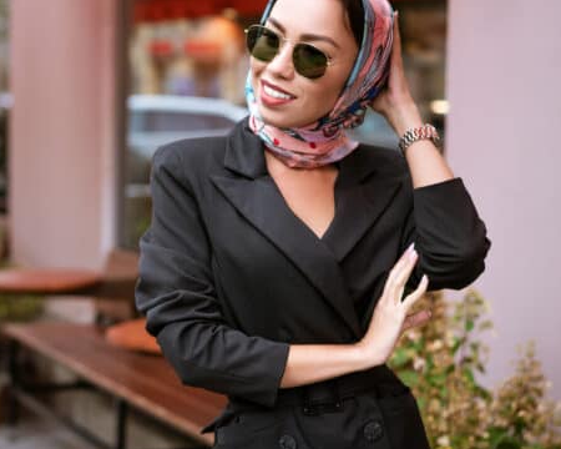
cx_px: 214
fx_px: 1461
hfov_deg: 21.7
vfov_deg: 17.5
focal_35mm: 88
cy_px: 197
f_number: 2.5
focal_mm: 55
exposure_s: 1/320
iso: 500
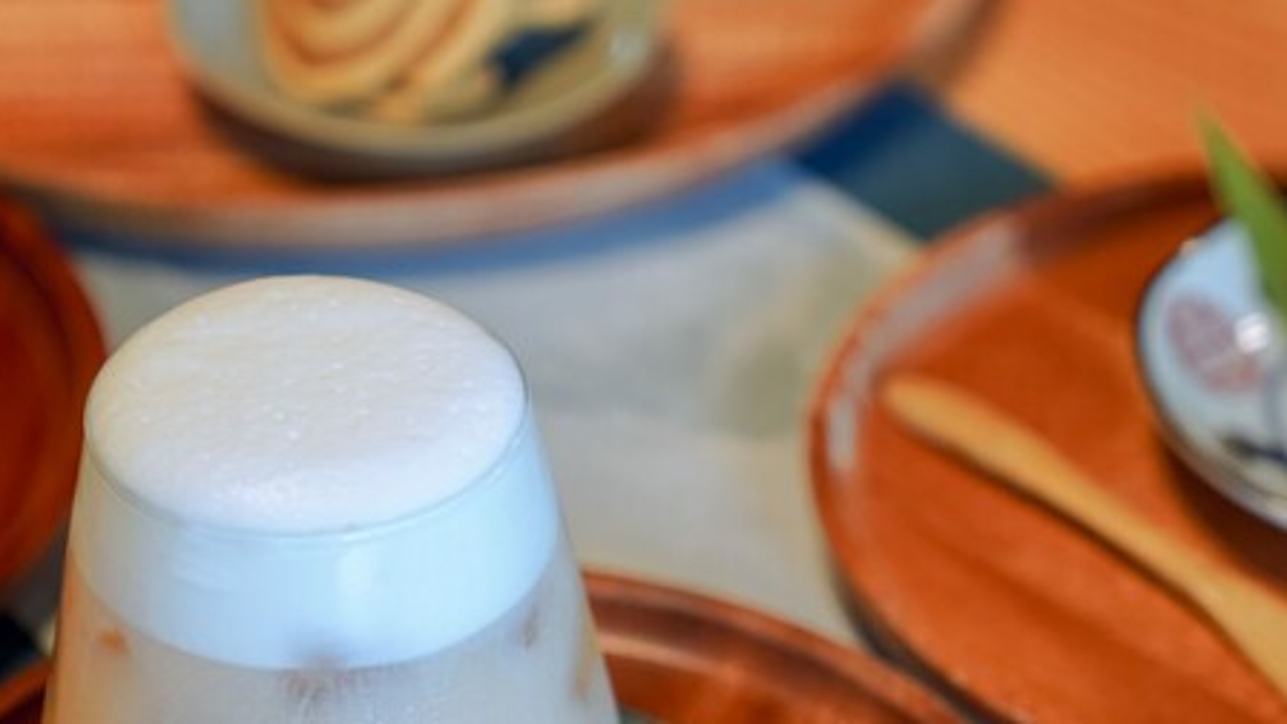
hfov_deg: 15.4
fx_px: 4744
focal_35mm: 139
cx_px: 603
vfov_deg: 8.7
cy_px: 687
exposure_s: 1/80
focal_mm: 70
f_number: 2.8
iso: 320
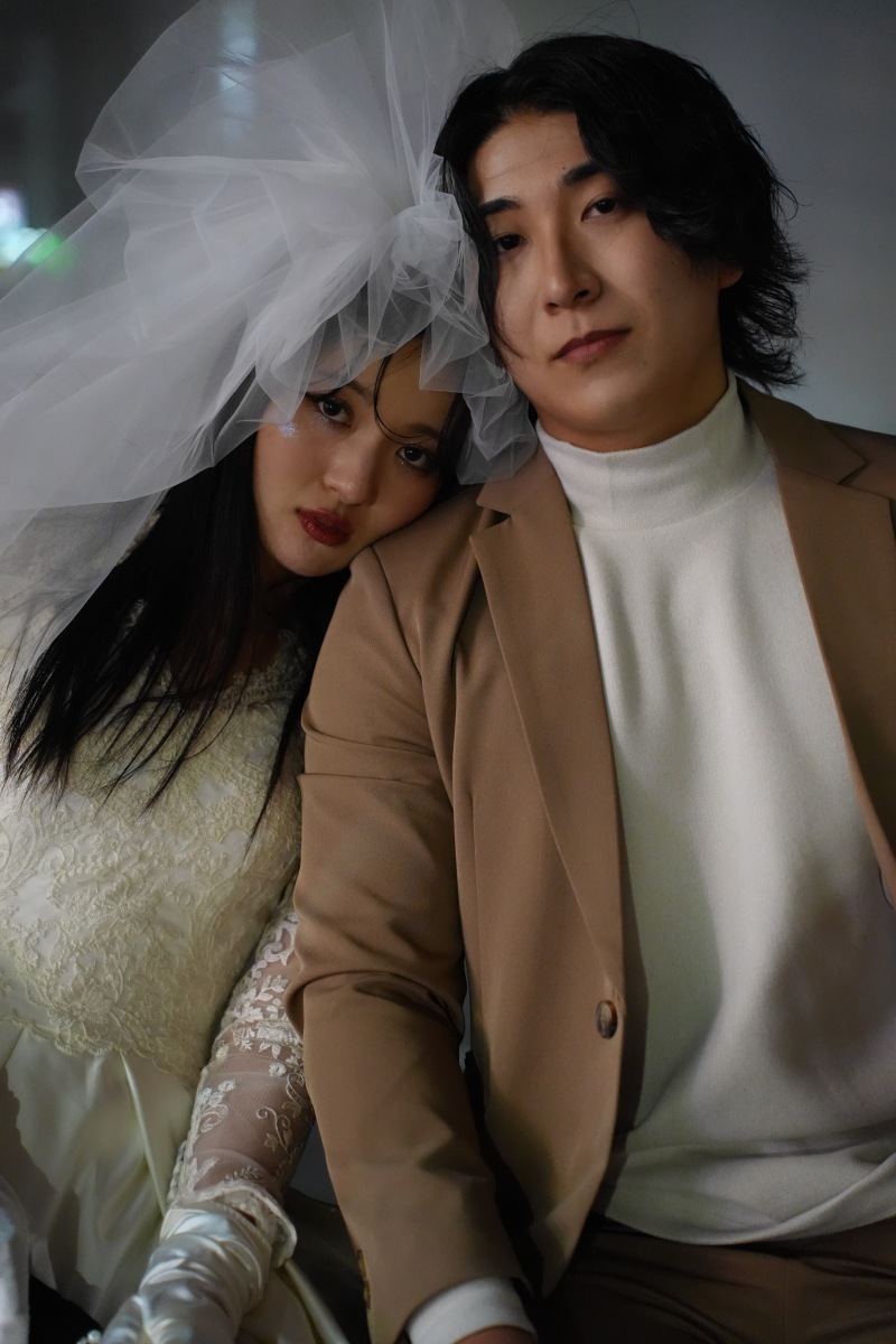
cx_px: 448
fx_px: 2800
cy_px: 672
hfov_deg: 18.2
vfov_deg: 27.0
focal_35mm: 75
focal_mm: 75
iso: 8000
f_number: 2.8
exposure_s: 1/125
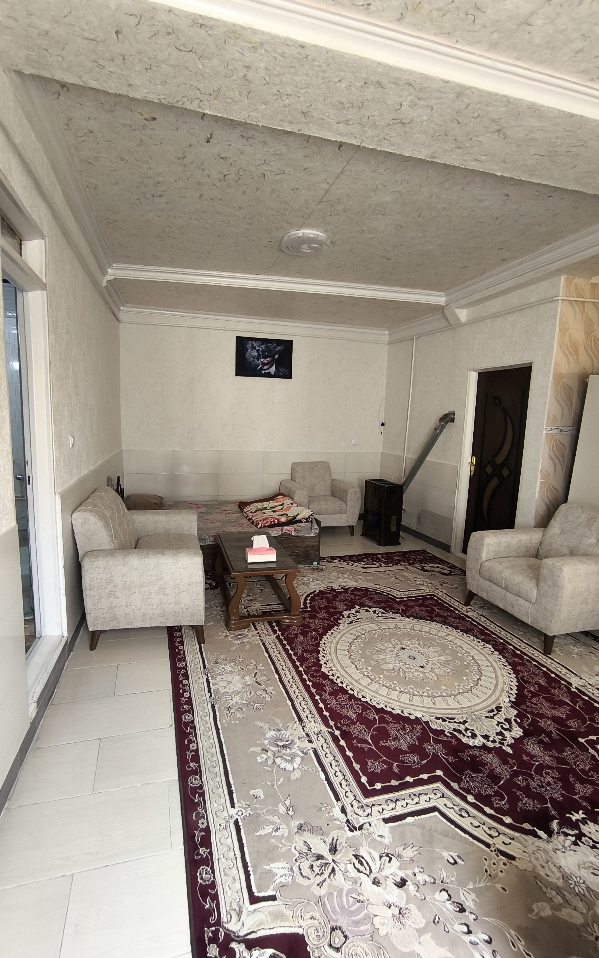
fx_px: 444
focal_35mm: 17
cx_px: 271
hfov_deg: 67.9
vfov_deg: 94.4
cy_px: 478
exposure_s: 1/50
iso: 200
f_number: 2.2
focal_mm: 1.65
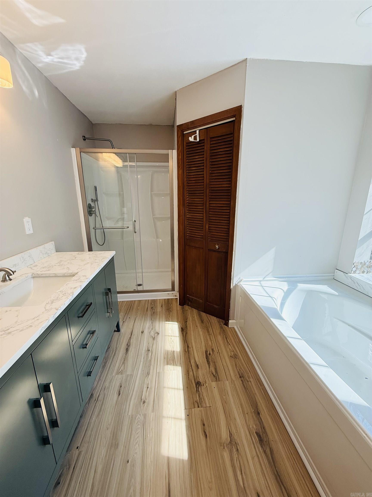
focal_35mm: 14
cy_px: 248
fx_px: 201
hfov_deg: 85.7
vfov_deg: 102.1
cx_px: 186
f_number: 2.2
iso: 100
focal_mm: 2.22
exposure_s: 1/120
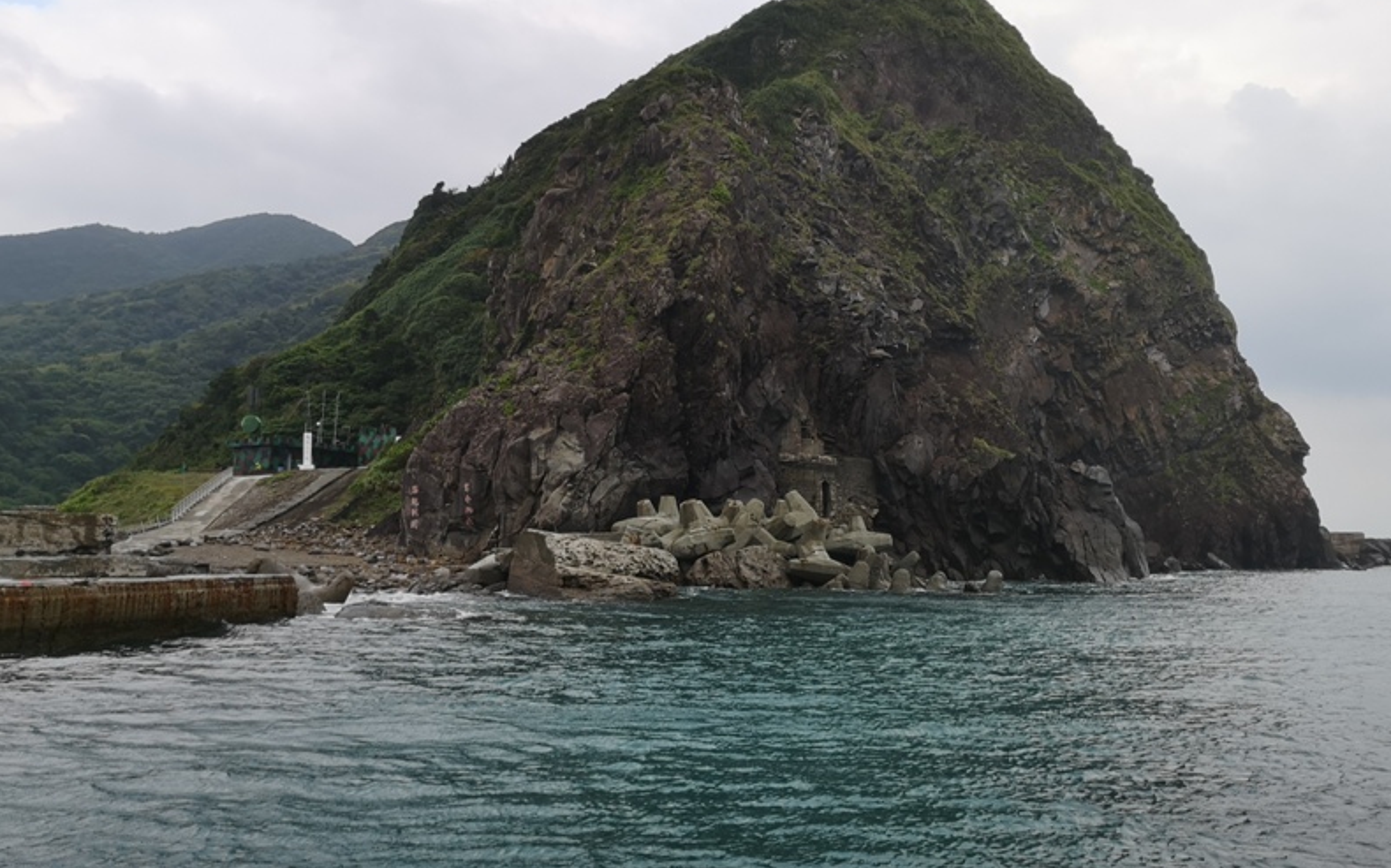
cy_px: 421
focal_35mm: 29
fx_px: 1099
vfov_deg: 43.1
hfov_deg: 64.7
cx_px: 701
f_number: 1.8
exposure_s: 1/1127
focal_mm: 3.95
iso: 50
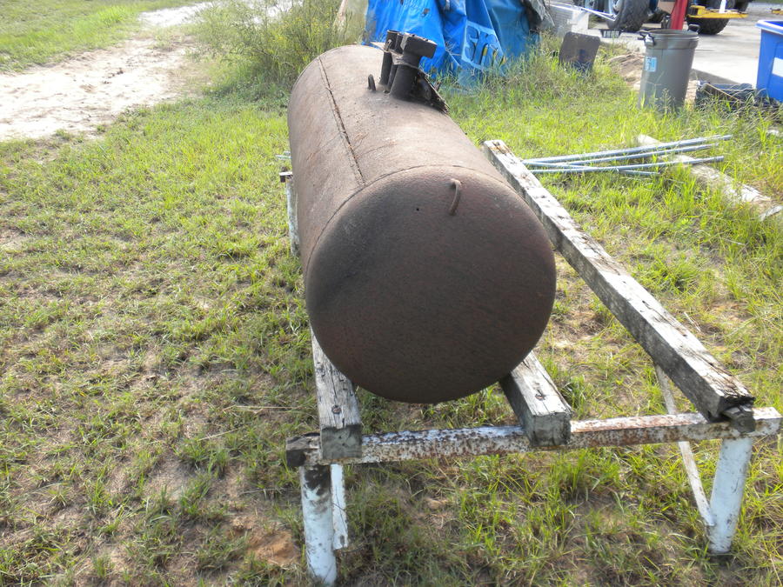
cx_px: 392
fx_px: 837
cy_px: 294
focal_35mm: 37
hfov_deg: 50.1
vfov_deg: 38.7
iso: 64
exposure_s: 1/72.7
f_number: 3.5
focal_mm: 6.6
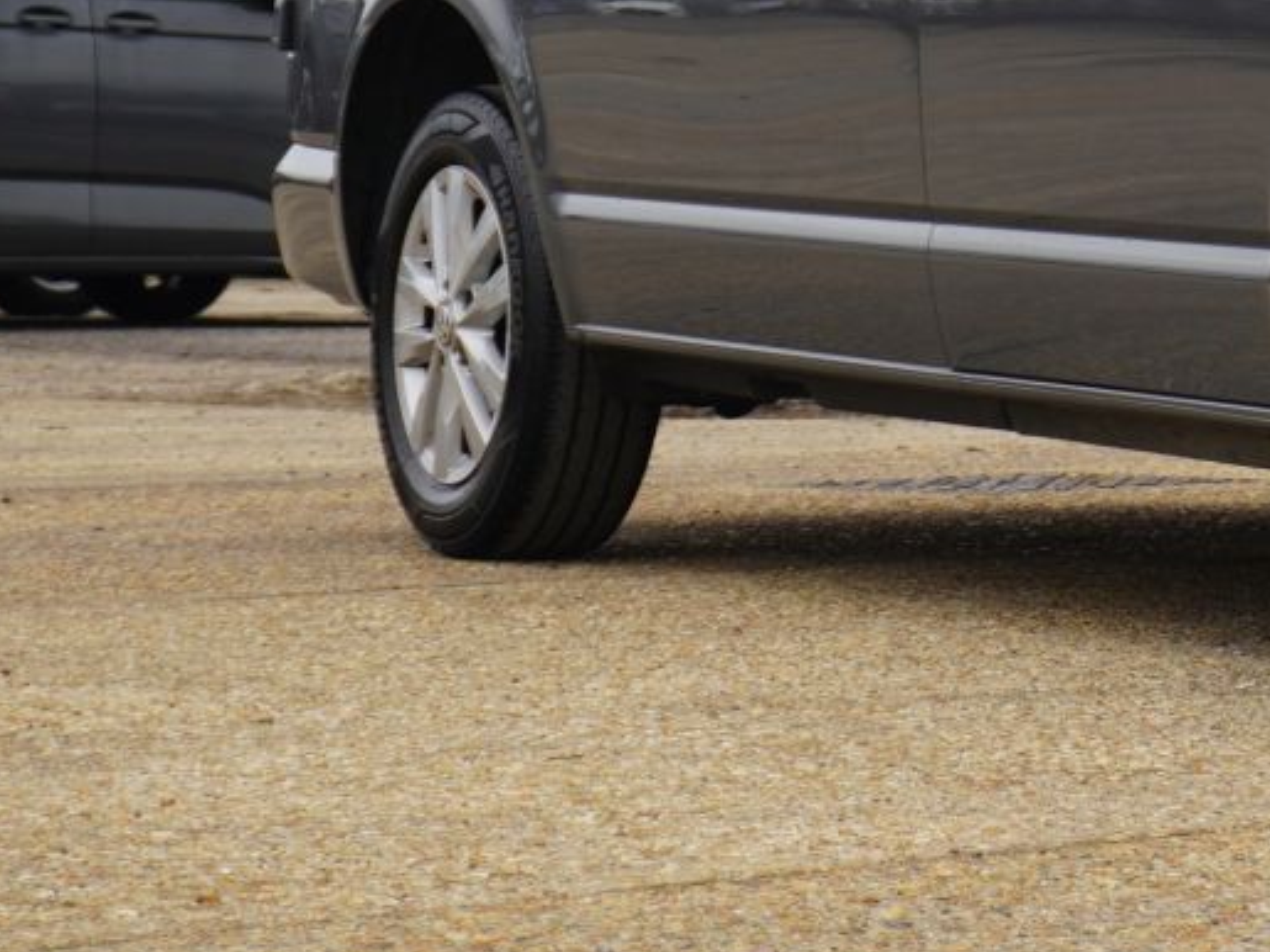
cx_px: 1785
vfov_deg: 7.5
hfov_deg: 9.8
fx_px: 7226
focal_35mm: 197
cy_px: -229
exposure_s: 1/80
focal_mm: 44
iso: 125
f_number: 5.6
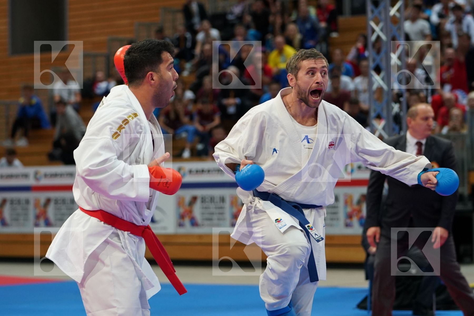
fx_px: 1672
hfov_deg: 16.1
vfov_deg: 10.8
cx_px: 237
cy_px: 158
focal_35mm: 127
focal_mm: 85
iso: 2000
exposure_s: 1/1000
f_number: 2.8
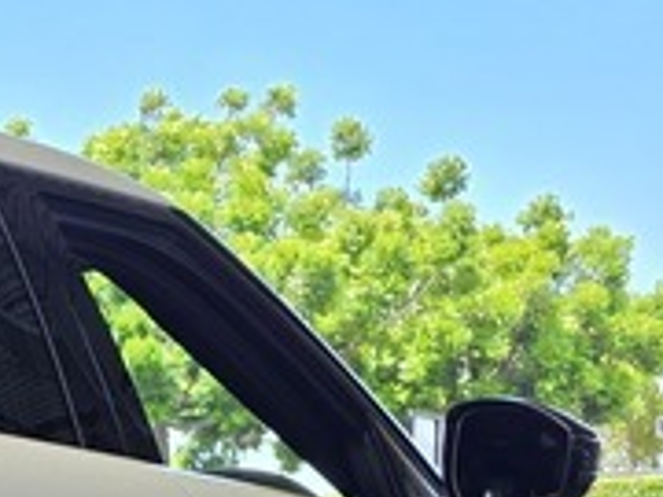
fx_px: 2509
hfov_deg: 13.0
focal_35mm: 131
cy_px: 755
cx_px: -670
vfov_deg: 10.9
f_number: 1.7
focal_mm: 6.25
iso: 50
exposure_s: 1/359
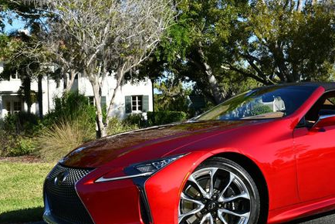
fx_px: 549
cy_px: 103
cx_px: 244
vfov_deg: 23.0
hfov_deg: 33.4
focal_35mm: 59
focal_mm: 20
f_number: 8
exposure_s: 1/250
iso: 100
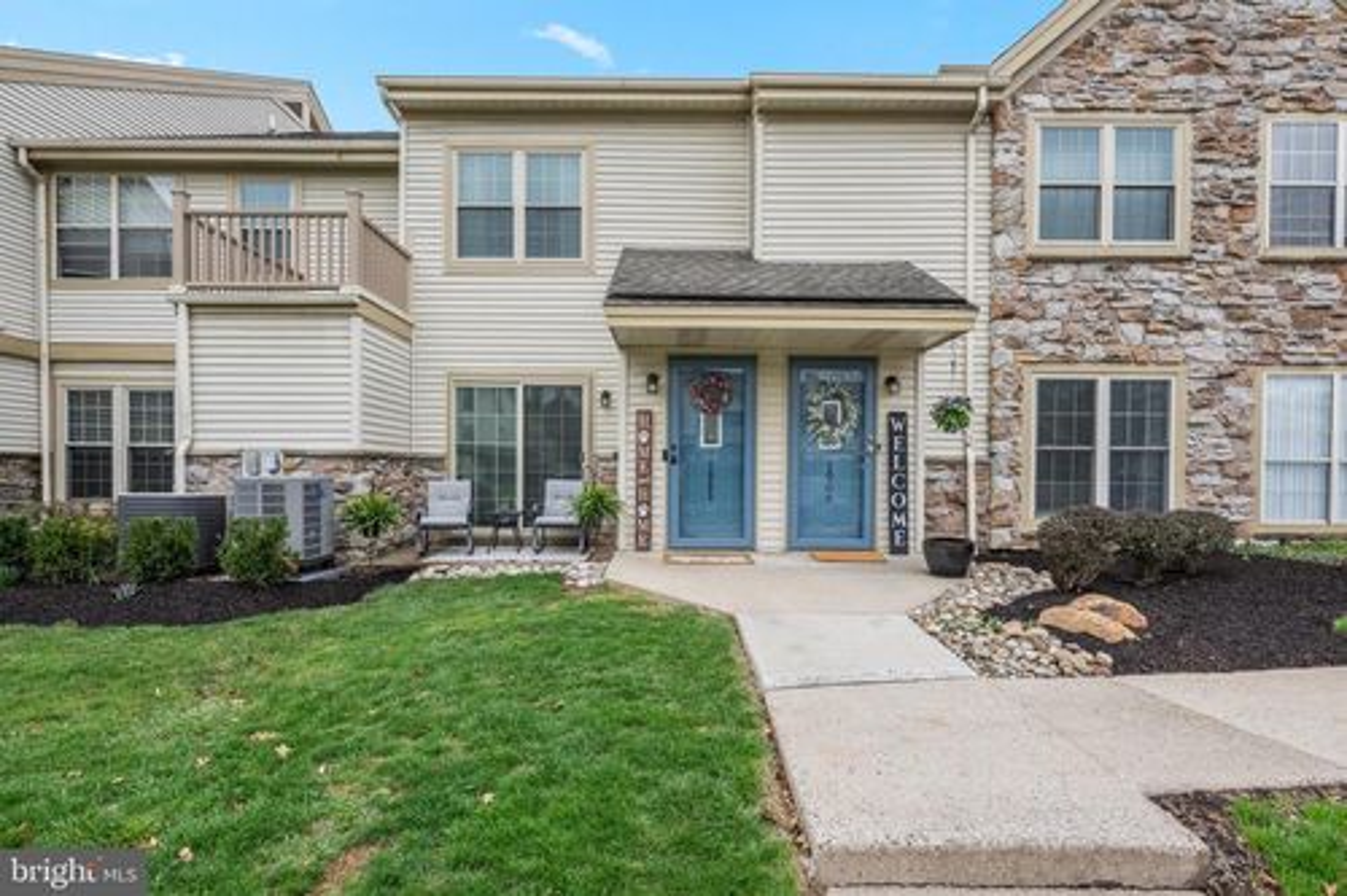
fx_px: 617
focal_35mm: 16
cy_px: 448
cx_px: 674
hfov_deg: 95.0
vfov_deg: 72.0
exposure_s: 1/2000
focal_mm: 16.5
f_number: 5
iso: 1000
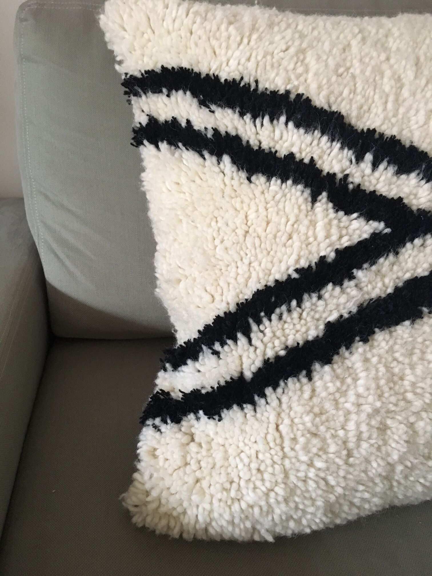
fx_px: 483
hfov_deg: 48.2
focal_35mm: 29
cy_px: 288
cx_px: 216
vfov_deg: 61.7
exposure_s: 1/25
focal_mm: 4.15
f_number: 2.2
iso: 200
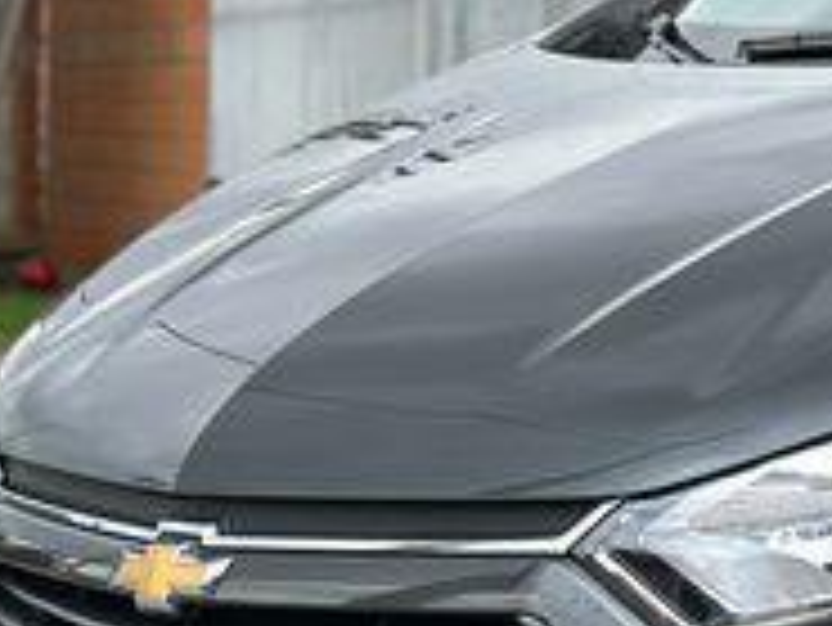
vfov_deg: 7.1
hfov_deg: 9.0
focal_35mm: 210
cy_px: 248
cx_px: 1534
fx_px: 5051
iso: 80
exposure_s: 1/646
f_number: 1.78
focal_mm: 6.86
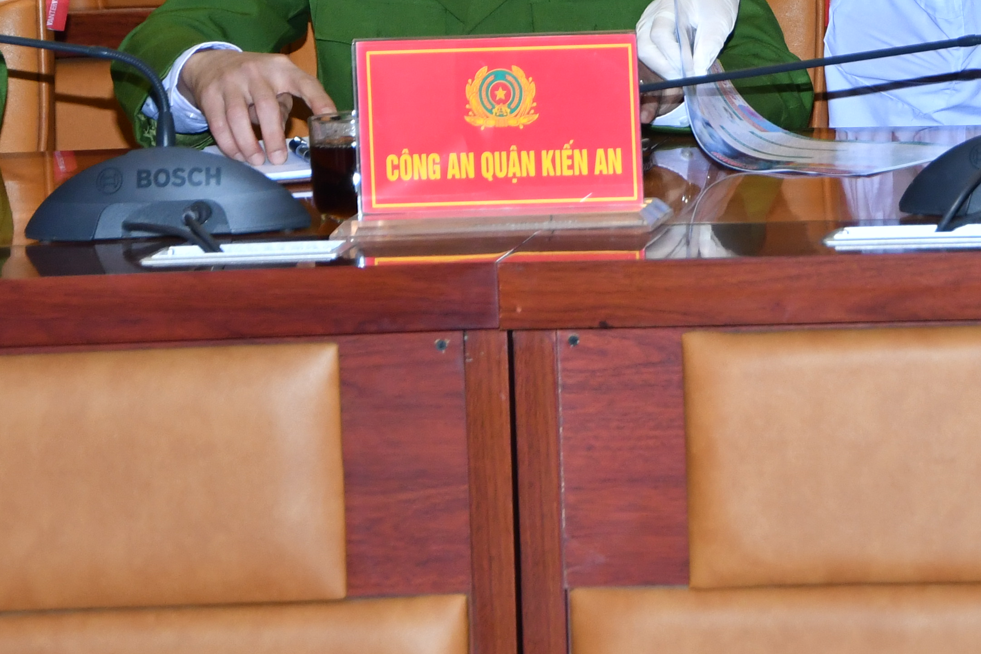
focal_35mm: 239
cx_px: 1101
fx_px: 6511
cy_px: -165
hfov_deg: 8.5
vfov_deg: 5.7
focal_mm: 62
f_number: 5.3
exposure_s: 1/200
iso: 800
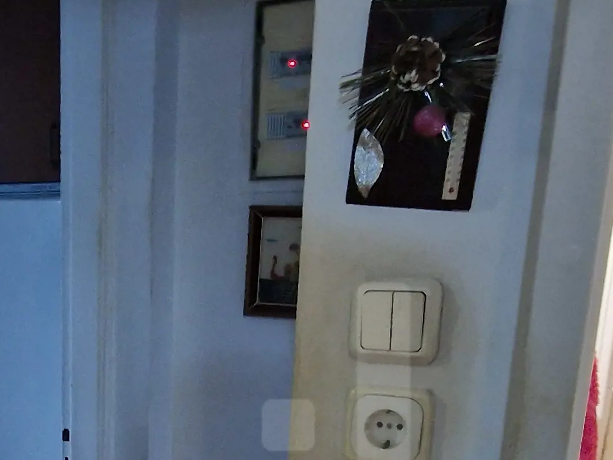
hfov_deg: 36.9
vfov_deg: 27.9
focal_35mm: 48
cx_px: 53
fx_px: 850
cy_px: 490
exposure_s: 1/33
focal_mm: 2.2
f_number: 2.2
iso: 500
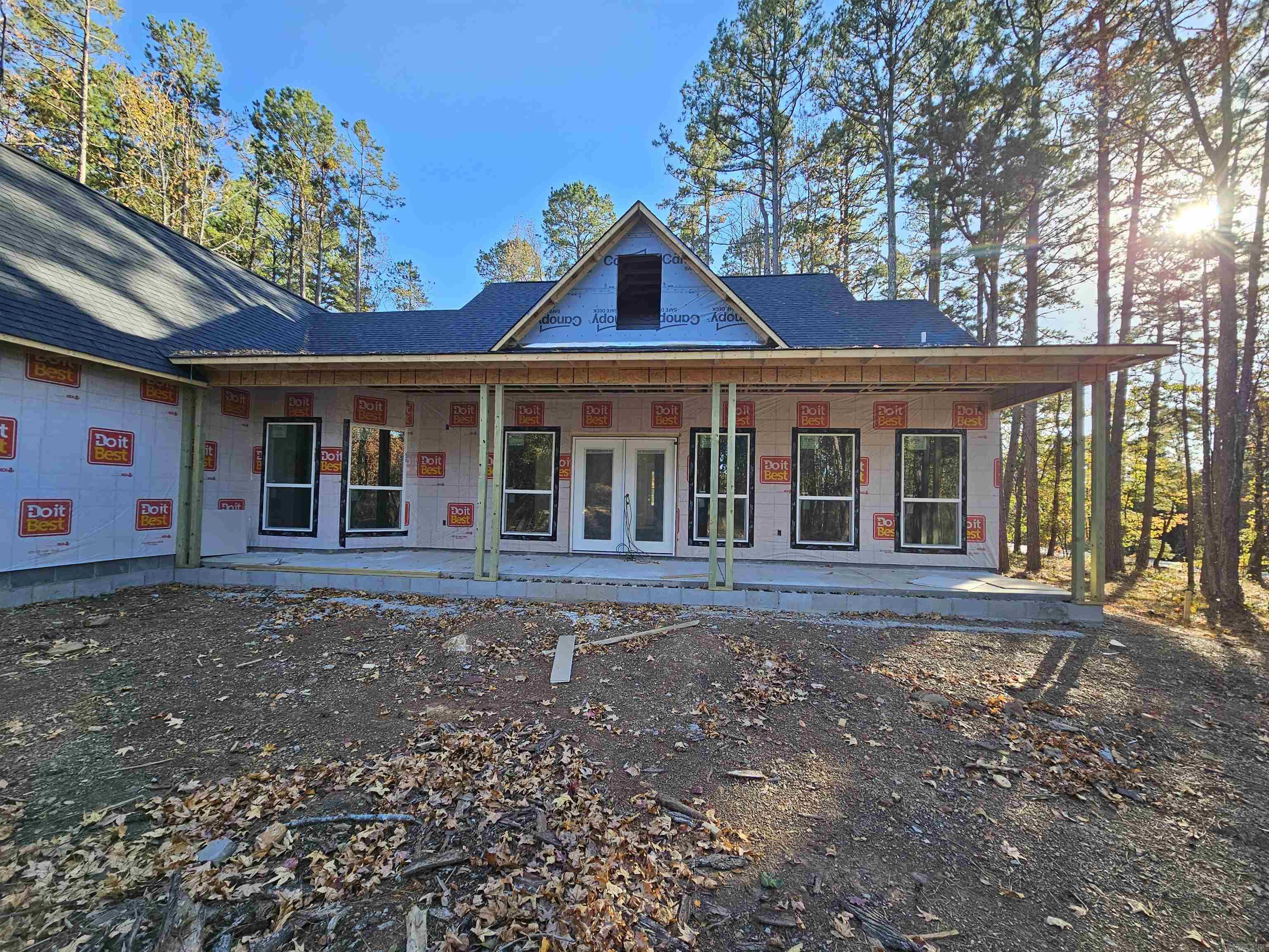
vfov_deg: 89.9
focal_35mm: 13
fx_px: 477
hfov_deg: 106.2
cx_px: 634
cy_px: 476
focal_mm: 2.2
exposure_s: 1/334
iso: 50
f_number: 2.2
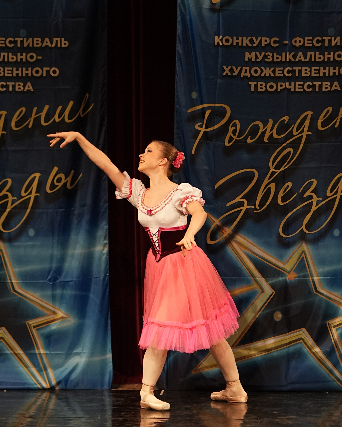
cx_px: 168
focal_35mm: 293
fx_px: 3707
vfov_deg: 6.6
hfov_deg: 5.3
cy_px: 200
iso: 1600
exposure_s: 1/400
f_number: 2.8
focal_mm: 145
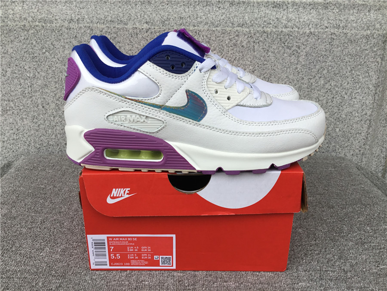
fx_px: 347
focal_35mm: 31
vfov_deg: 45.4
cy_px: 146
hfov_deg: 58.4
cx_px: 194
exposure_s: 1/120
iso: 25
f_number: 2.4
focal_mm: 3.3
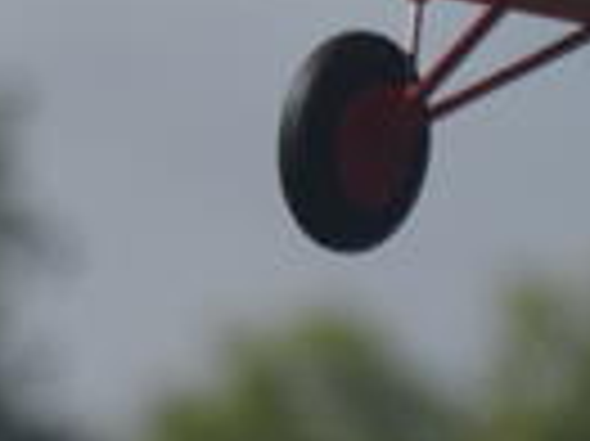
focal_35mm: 3295
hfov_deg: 0.6
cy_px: 7
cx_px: 293
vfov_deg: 0.5
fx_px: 56109
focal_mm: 300
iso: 200
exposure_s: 1/1600
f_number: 5.6
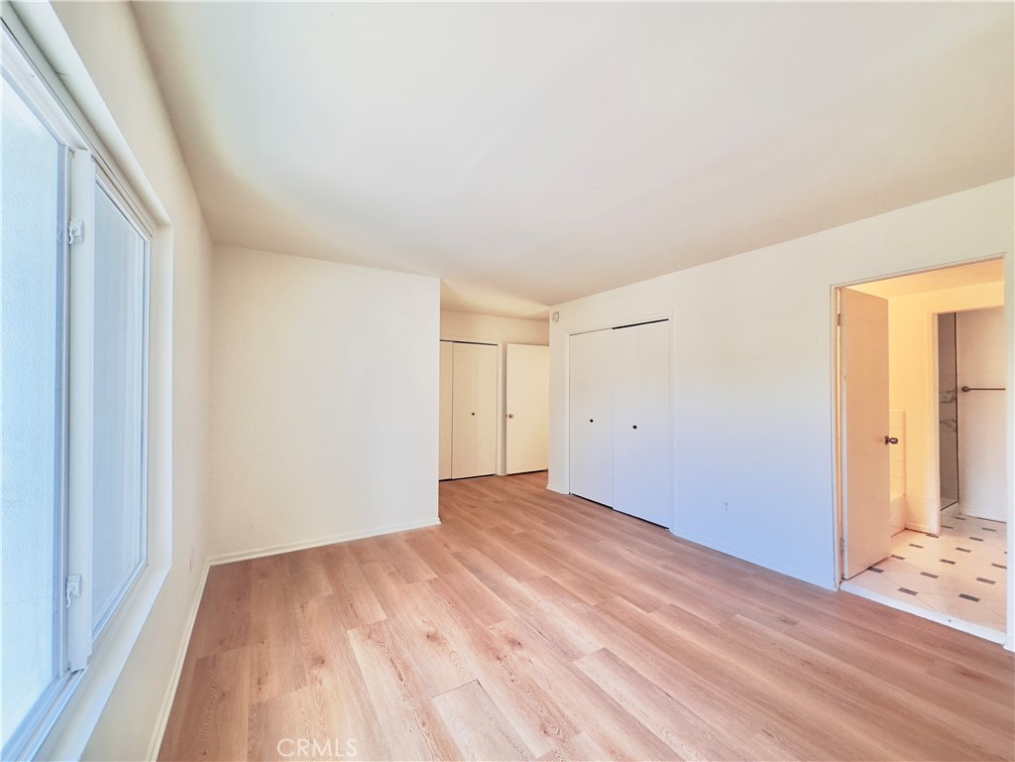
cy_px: 381
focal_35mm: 14
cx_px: 508
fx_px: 411
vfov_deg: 85.7
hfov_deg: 102.1
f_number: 2.2
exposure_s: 1/120
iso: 125
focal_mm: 2.22
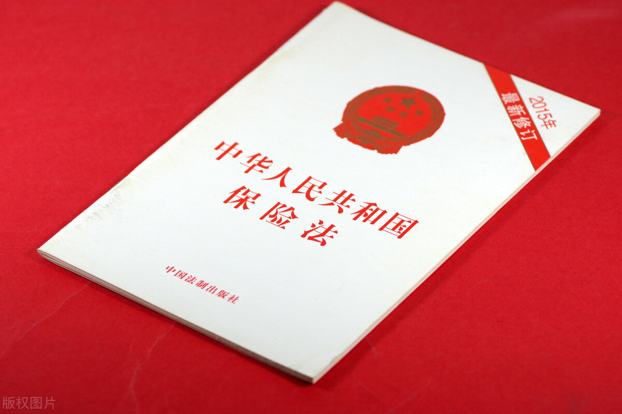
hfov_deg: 13.7
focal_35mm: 150
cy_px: 207
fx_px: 2590
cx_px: 311
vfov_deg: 9.1
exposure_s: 1/125
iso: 800
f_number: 5.6
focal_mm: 100
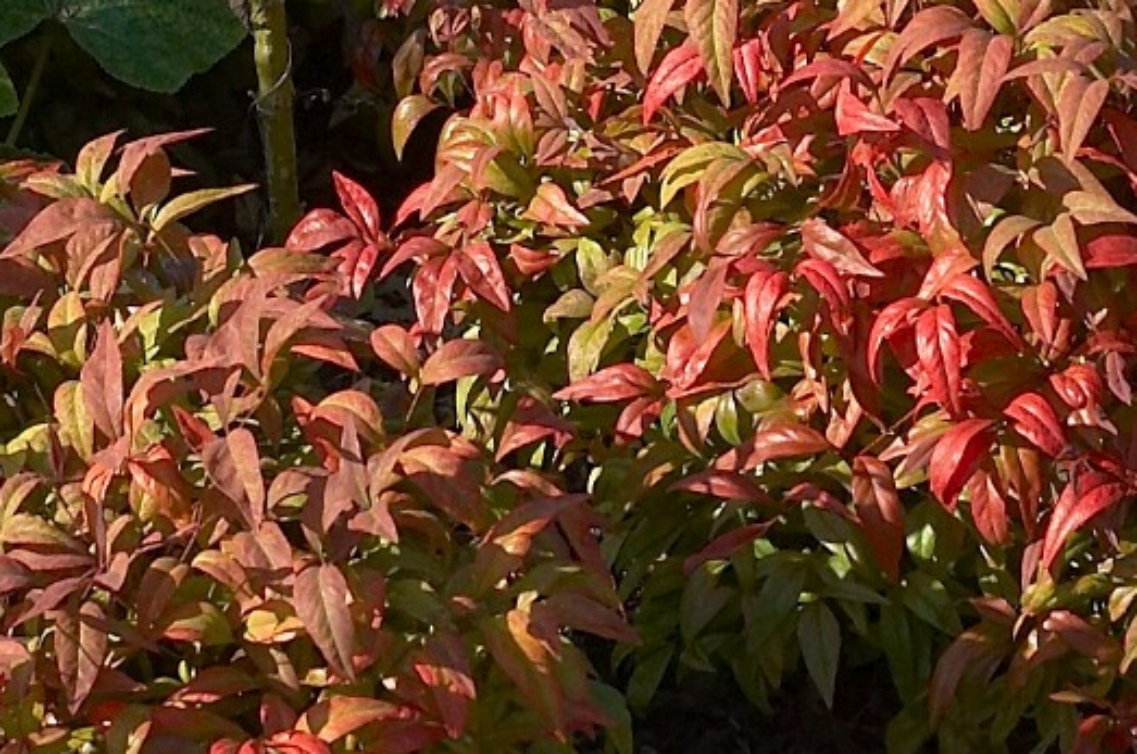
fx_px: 7411
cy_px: 466
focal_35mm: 235
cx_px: 961
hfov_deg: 8.7
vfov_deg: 5.8
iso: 200
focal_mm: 40
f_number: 9.5
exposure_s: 1/350
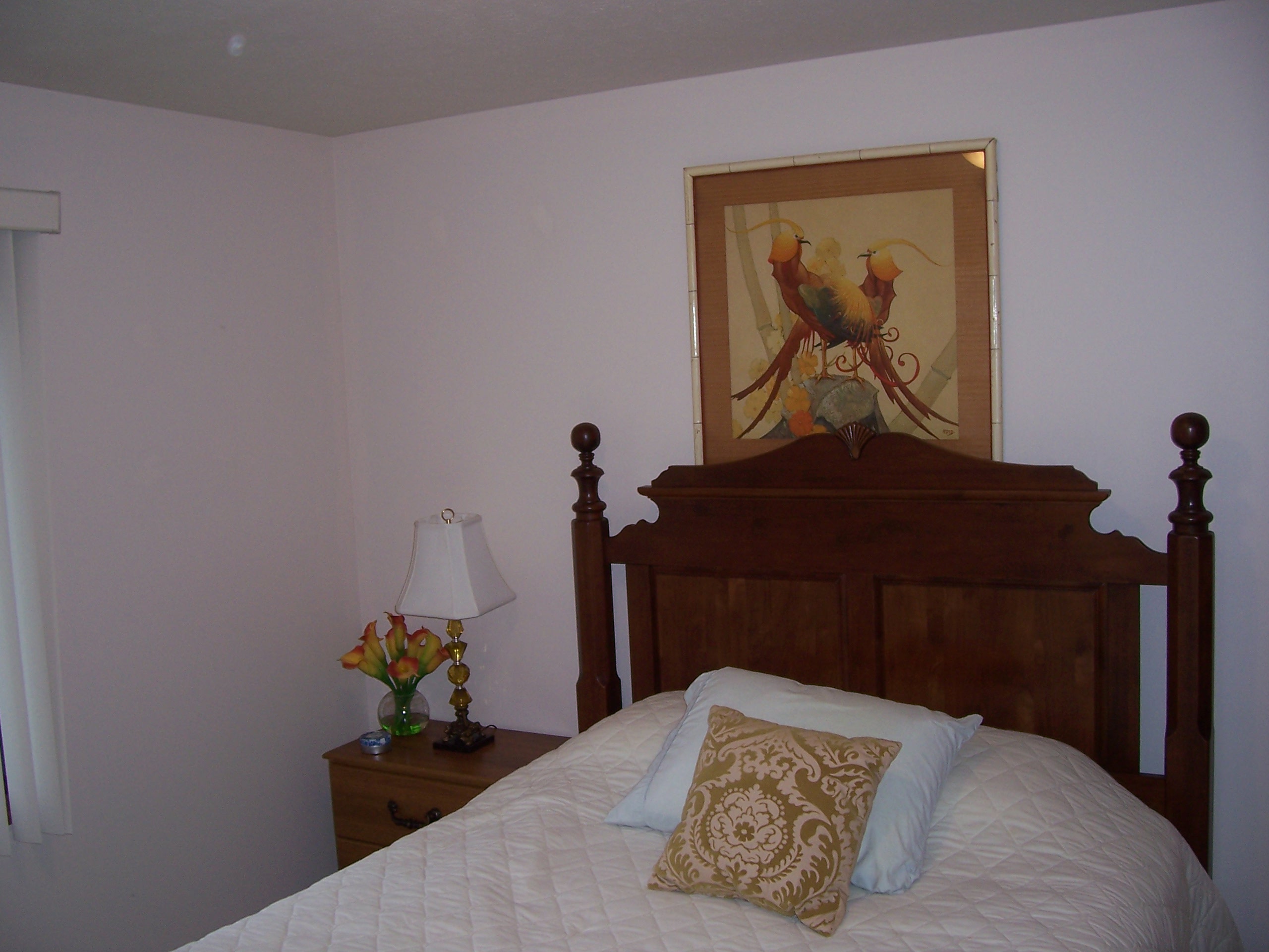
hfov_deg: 54.0
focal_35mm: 34
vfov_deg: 41.8
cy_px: 476
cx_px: 634
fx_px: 1246
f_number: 2.7
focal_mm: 5.6
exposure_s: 1/60
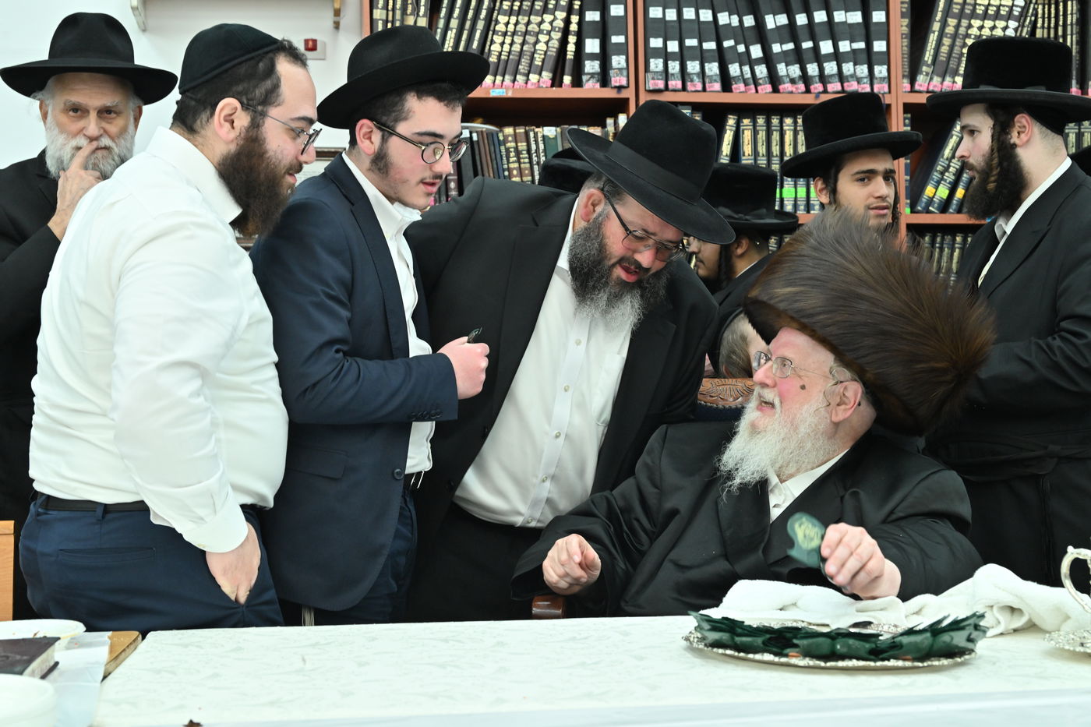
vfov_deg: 28.1
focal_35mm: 48
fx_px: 1454
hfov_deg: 41.1
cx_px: 546
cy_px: 364
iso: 1250
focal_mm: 48
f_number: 5.6
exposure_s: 1/200
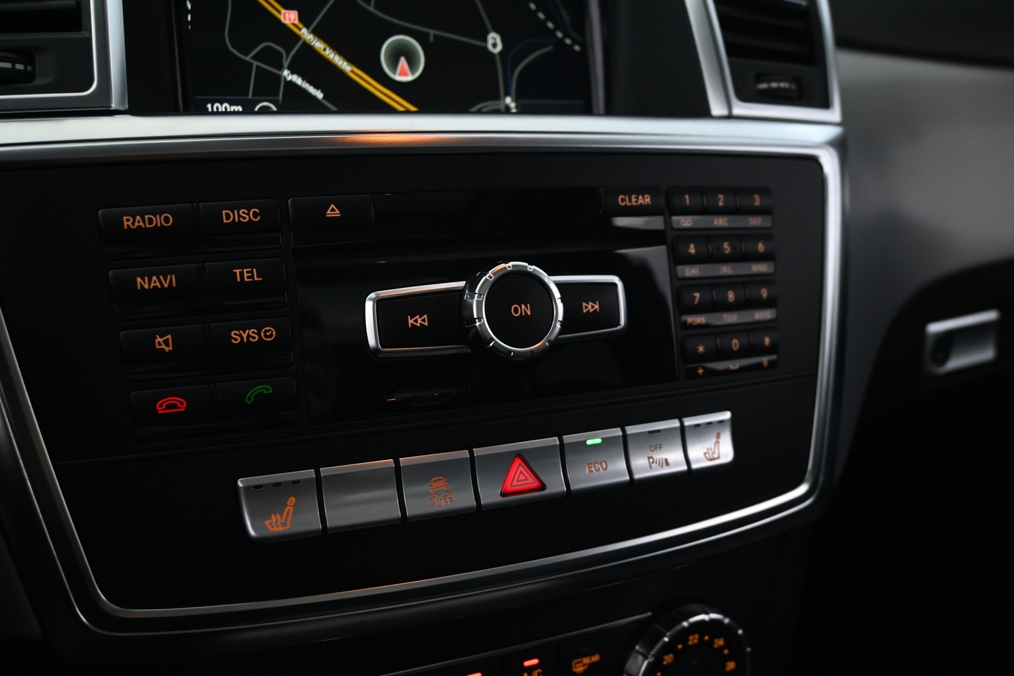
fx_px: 951
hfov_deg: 56.1
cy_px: 338
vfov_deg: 39.1
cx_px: 507
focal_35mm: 34
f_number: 4
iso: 1600
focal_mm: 22.5
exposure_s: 1/15
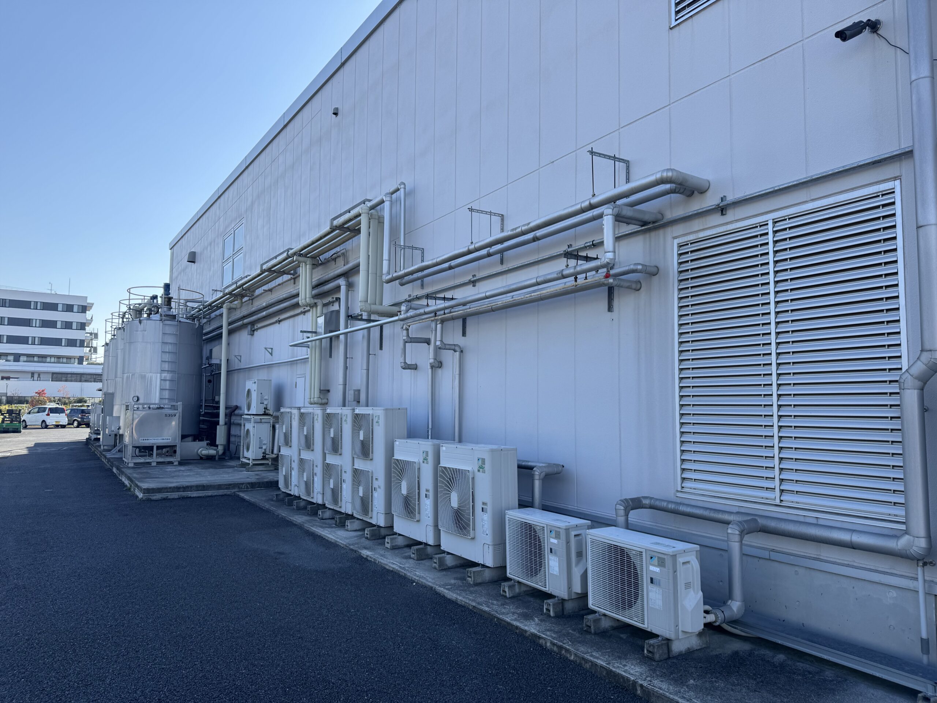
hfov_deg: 71.6
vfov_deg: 56.8
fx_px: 650
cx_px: 468
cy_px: 352
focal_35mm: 24
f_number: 1.78
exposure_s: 1/1869
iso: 80
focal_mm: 6.76
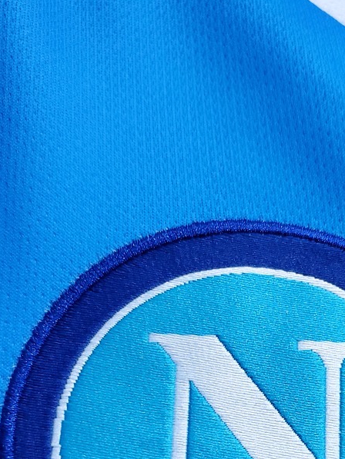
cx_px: 257
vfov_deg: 37.8
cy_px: 413
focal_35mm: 47
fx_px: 624
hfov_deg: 30.4
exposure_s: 1/30
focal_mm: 4.3
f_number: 1.5
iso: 200
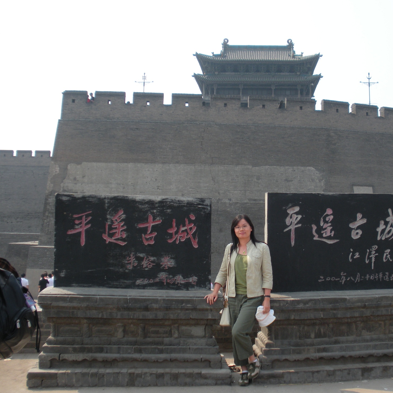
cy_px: 196
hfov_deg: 38.7
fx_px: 552
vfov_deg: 39.2
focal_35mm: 43
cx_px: 265
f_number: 3.5
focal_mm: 6.3
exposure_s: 1/468
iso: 64
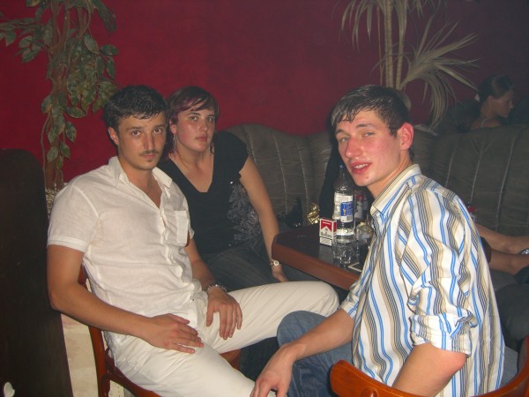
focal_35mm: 38
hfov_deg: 49.0
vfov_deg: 37.7
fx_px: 581
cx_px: 264
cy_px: 198
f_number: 2.8
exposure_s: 1/60
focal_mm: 7.9
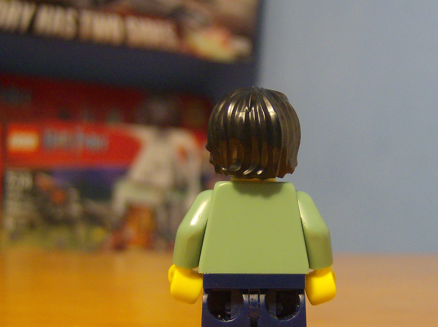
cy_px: 197
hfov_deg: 34.9
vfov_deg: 26.4
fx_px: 694
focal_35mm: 55
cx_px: 256
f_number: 2.8
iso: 200
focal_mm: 6
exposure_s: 1/4.31
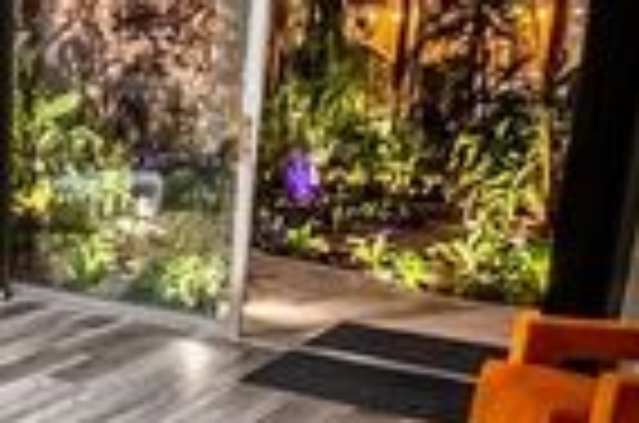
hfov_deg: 32.2
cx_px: -99
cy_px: 286
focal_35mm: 53
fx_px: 939
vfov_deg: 25.3
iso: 1100
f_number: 6.3
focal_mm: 10
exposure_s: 1/125
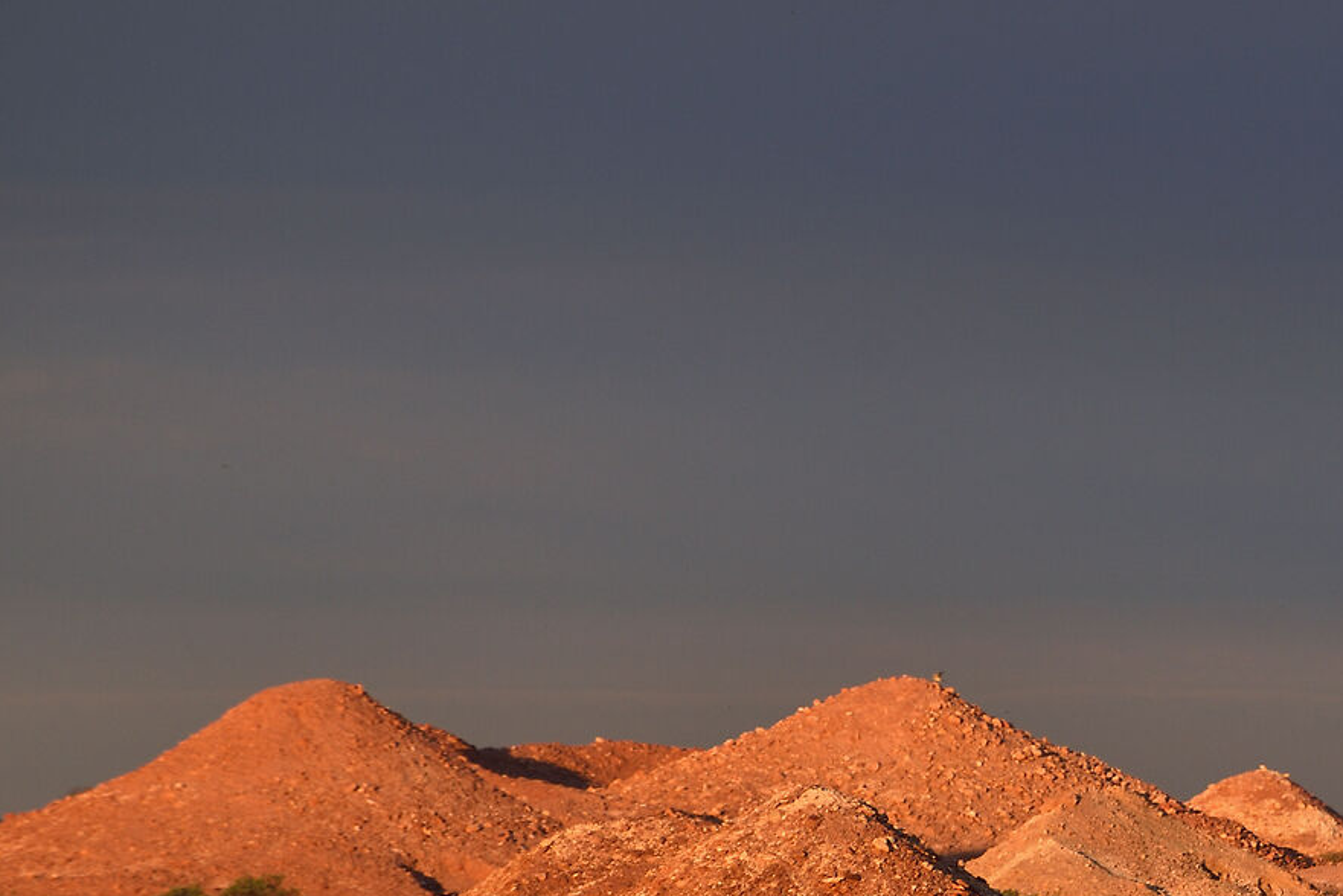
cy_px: 902
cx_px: 1572
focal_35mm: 681
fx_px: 25412
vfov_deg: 2.0
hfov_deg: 3.0
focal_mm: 250
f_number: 8
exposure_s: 1/160
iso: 100
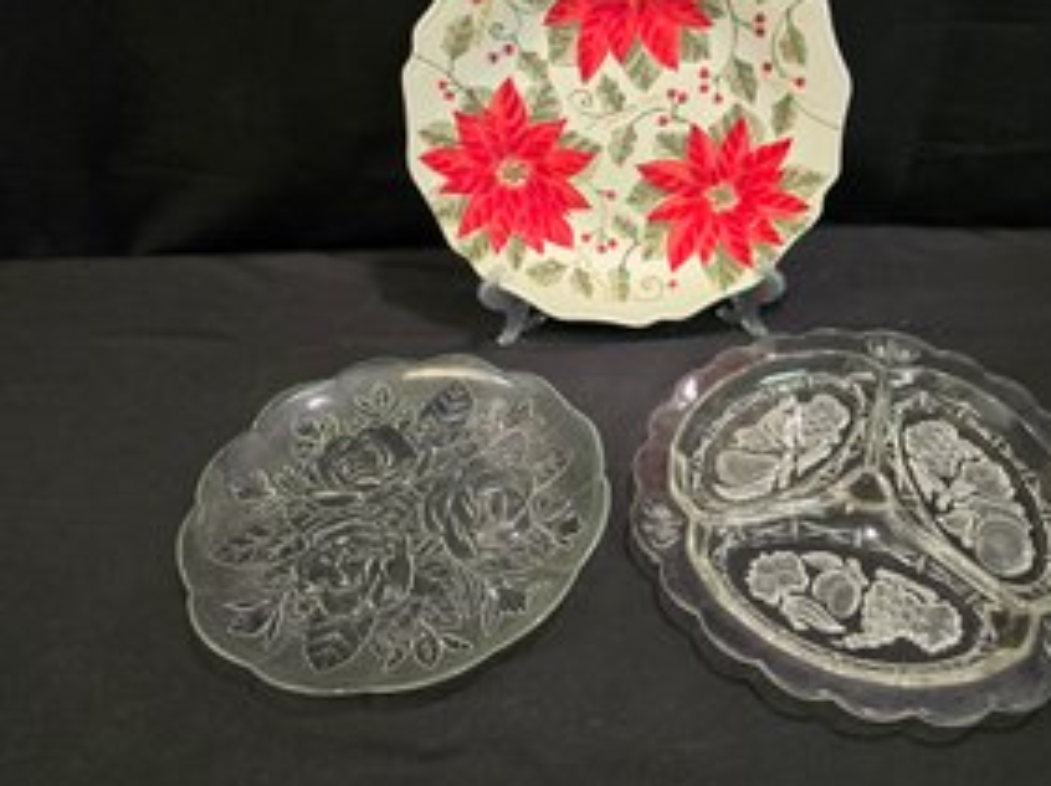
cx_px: 609
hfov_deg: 63.1
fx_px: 849
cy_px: 318
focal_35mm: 28
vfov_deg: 49.4
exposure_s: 1/120
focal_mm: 6.3
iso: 1000
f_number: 1.7
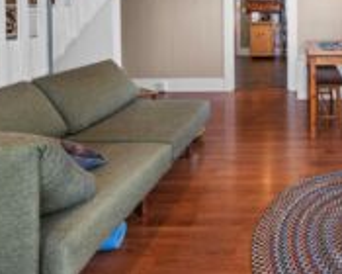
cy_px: 15
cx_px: 299
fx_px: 304
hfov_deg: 52.6
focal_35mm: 30
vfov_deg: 43.2
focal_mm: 14
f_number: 9
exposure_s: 1/4
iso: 400
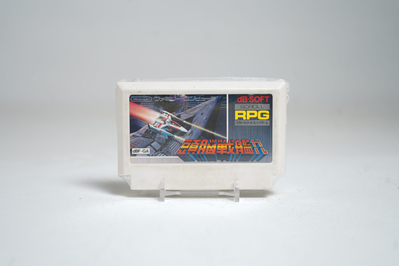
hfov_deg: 39.6
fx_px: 554
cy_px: 133
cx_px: 200
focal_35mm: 50
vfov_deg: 27.0
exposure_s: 1/8
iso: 64
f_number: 5
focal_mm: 50
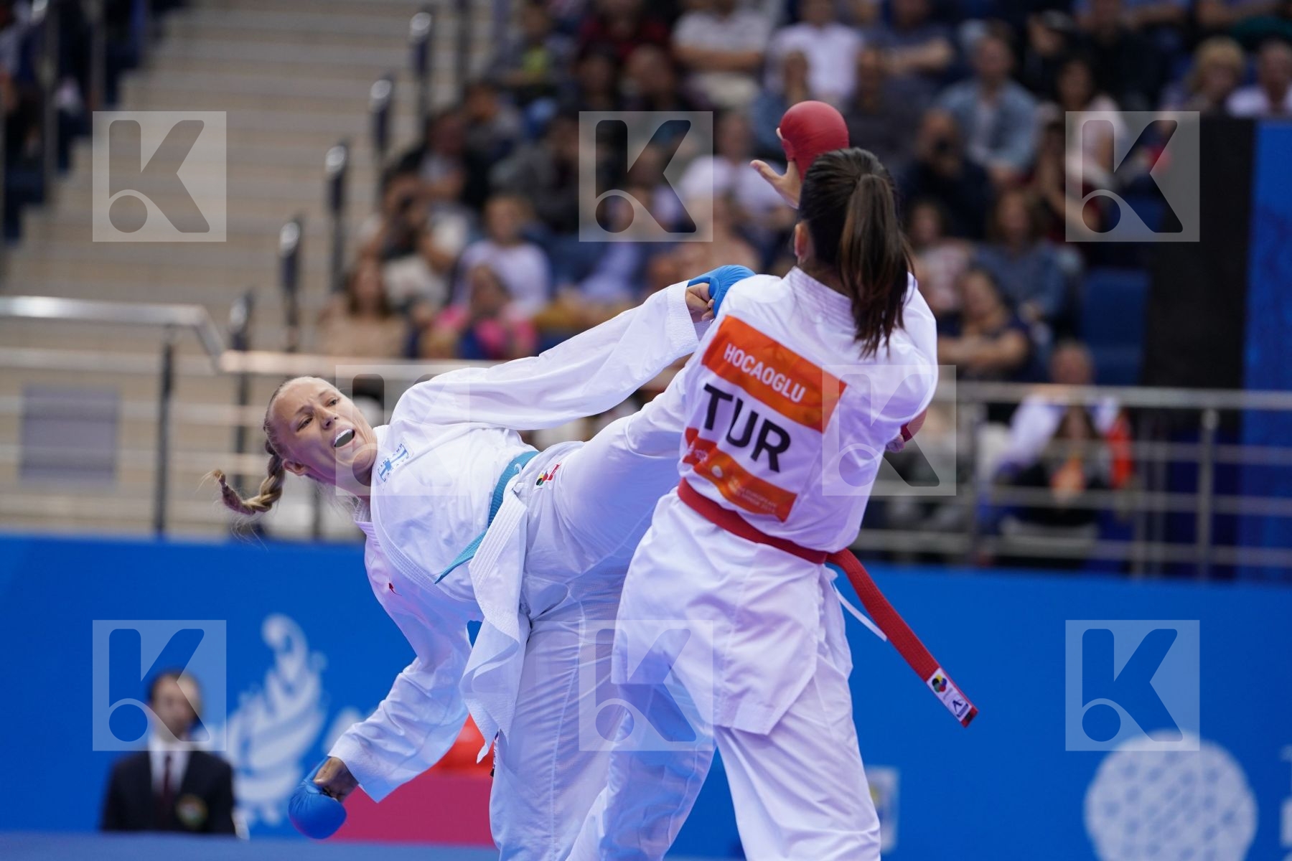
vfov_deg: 6.9
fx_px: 7177
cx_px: 646
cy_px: 430
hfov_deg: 10.3
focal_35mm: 200
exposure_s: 1/1000
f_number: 2.8
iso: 1250
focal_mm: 200
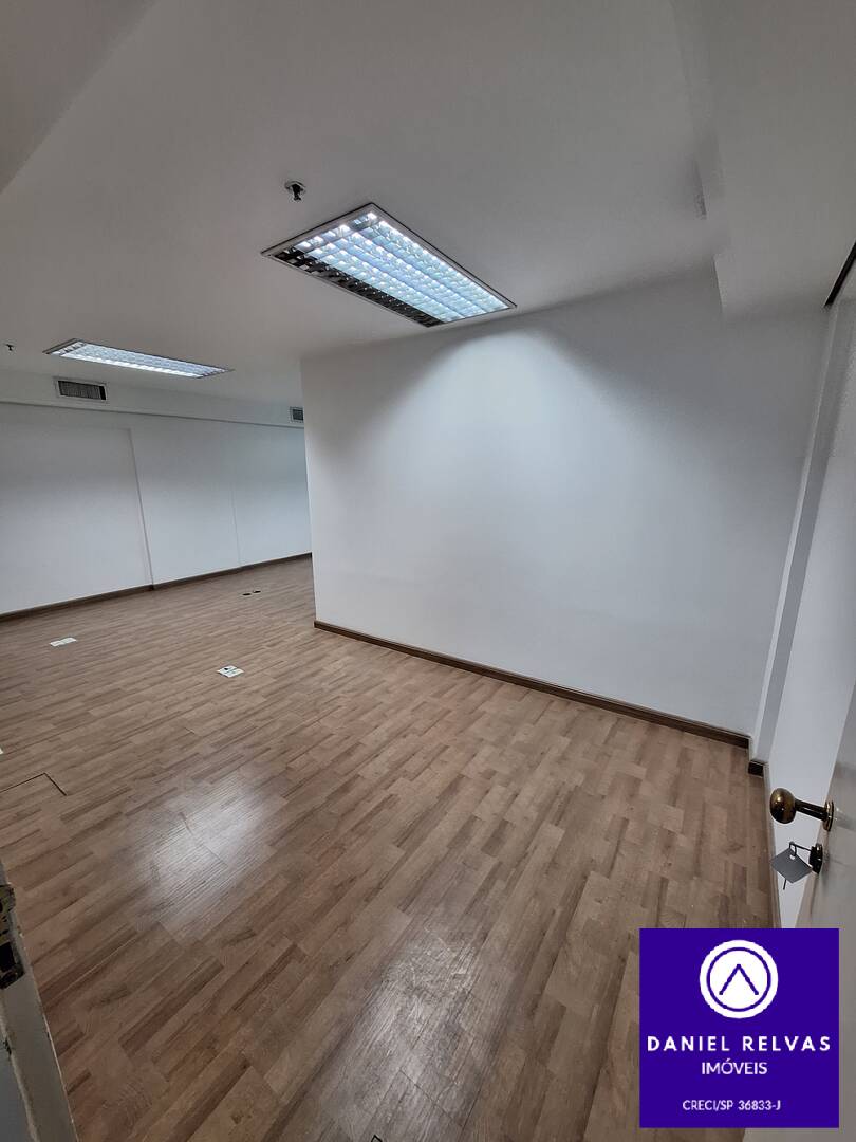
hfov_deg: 89.9
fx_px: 429
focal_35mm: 13
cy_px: 571
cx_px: 428
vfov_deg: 106.2
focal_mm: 1.74
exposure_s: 1/40
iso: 100
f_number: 2.2
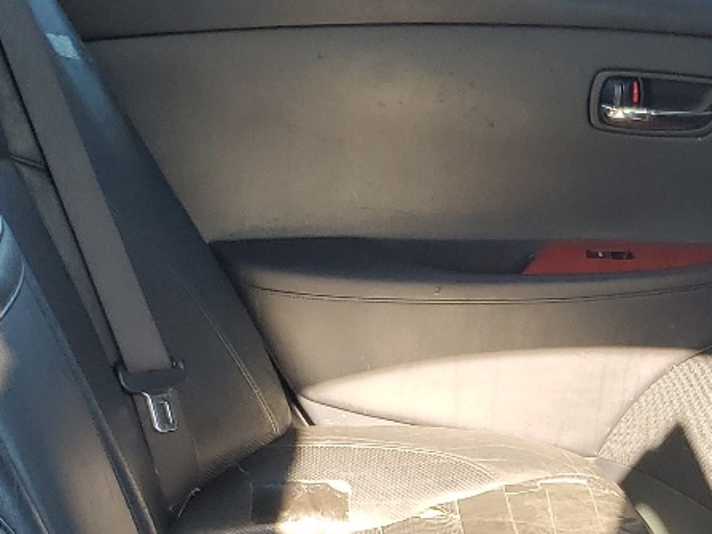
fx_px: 1912
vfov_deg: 15.2
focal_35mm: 93
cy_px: 690
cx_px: 685
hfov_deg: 20.5
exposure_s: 1/213
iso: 50
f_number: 1.5
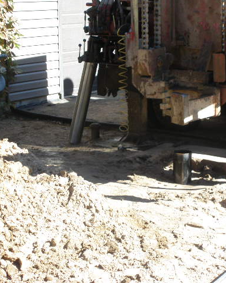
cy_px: 141
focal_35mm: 84
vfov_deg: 22.7
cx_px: 146
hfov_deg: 18.2
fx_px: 702
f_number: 4.6
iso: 64
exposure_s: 1/60
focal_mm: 11.2
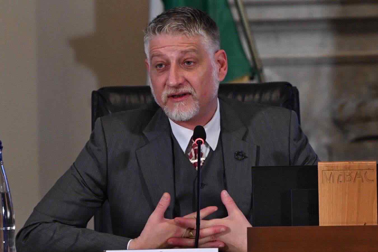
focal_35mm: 300
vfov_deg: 4.6
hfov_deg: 6.9
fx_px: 3150
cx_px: 189
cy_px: 126
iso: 2500
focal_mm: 200
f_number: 4
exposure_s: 1/250
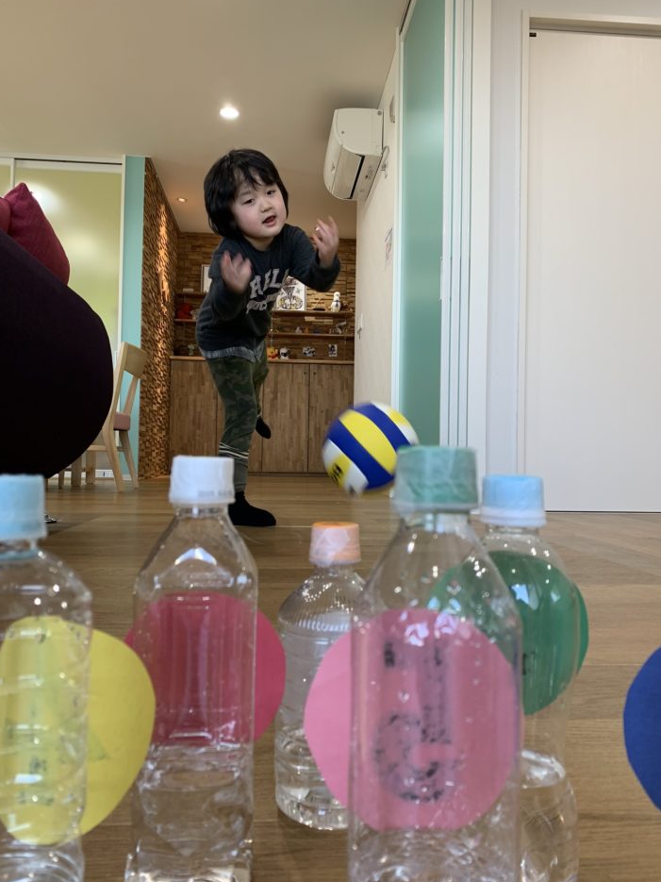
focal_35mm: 27
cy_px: 437
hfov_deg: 51.3
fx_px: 688
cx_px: 321
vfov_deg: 65.3
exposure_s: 1/120
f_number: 1.8
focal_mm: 4.25
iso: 64
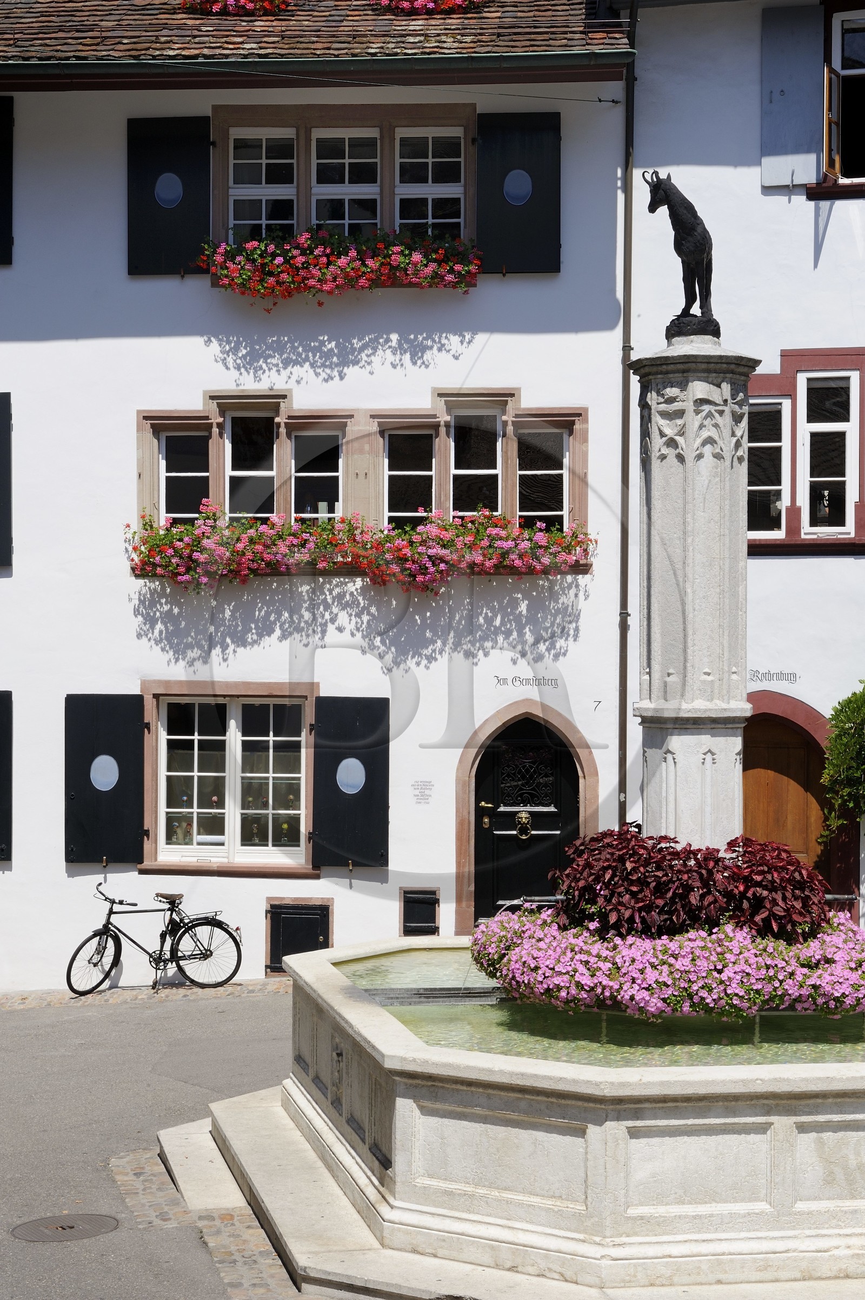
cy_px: 650
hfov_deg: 21.9
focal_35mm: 62
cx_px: 432
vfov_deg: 32.4
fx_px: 2238
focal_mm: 62
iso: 200
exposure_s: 1/80
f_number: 22
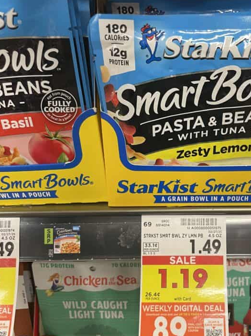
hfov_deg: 37.0
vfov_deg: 48.9
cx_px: 180
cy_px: 187
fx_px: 368
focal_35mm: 38
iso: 125
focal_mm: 4.2
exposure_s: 1/44
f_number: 1.6
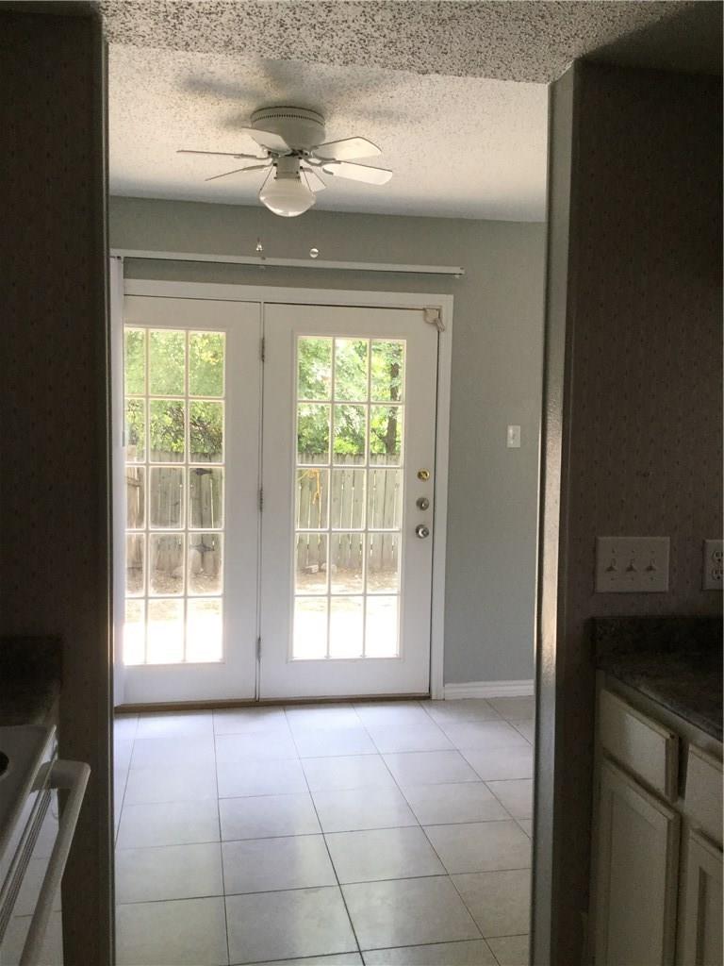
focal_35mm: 31
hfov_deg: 45.4
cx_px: 362
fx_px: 864
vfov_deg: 58.4
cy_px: 483
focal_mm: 3.3
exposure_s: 1/30
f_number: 2.4
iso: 25
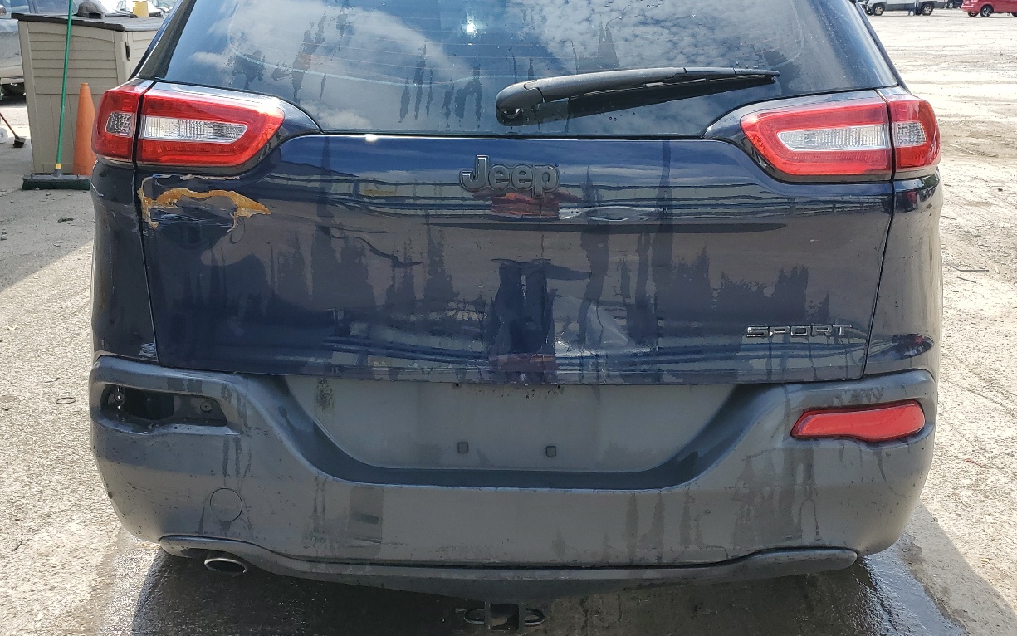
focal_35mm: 36
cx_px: 517
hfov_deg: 54.0
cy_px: 299
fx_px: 998
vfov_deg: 35.3
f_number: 1.5
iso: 50
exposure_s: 1/1667
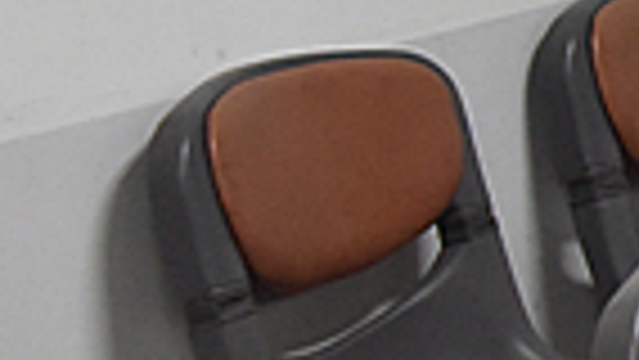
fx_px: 4797
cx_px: 1683
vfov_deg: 4.3
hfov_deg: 7.1
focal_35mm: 283
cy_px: -38
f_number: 5.6
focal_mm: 48
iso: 2800
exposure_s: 1/125
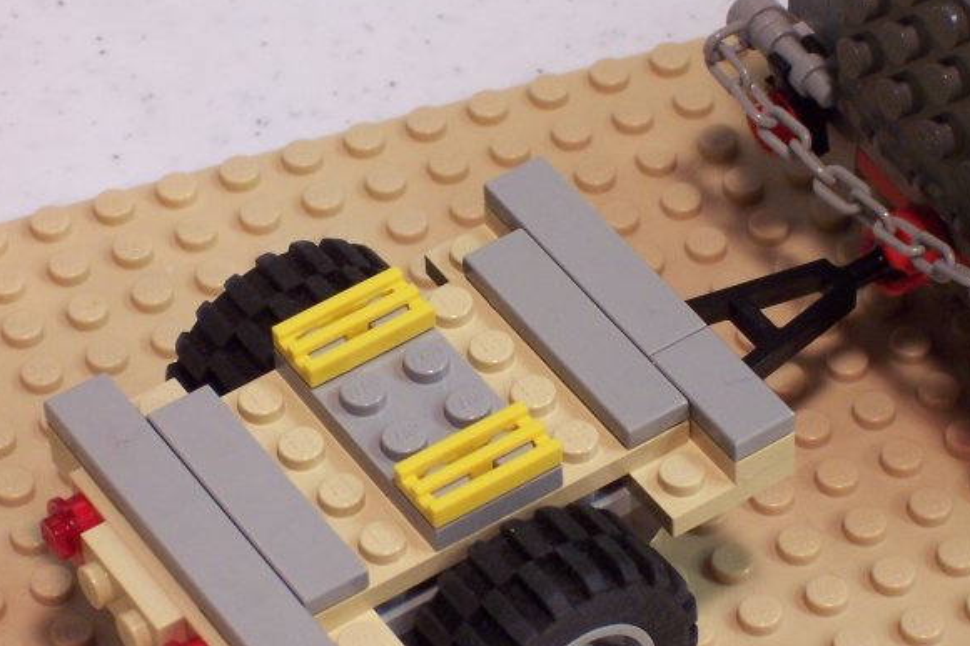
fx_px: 5091
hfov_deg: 10.9
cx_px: 446
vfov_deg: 7.3
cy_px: 374
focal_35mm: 189
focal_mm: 22
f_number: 4.8
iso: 140
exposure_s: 1/15
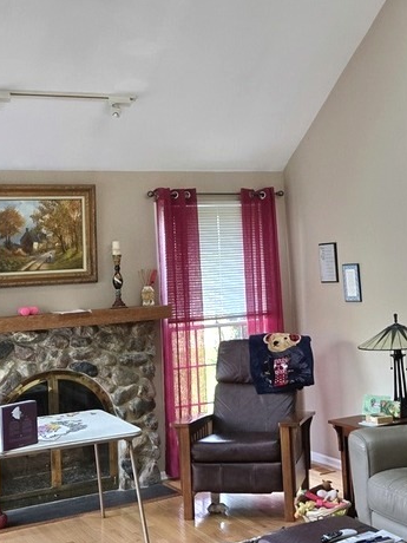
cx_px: 258
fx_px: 847
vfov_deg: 35.4
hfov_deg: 26.9
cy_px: 220
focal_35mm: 54
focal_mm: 5.4
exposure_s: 1/180
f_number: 1.8
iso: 160
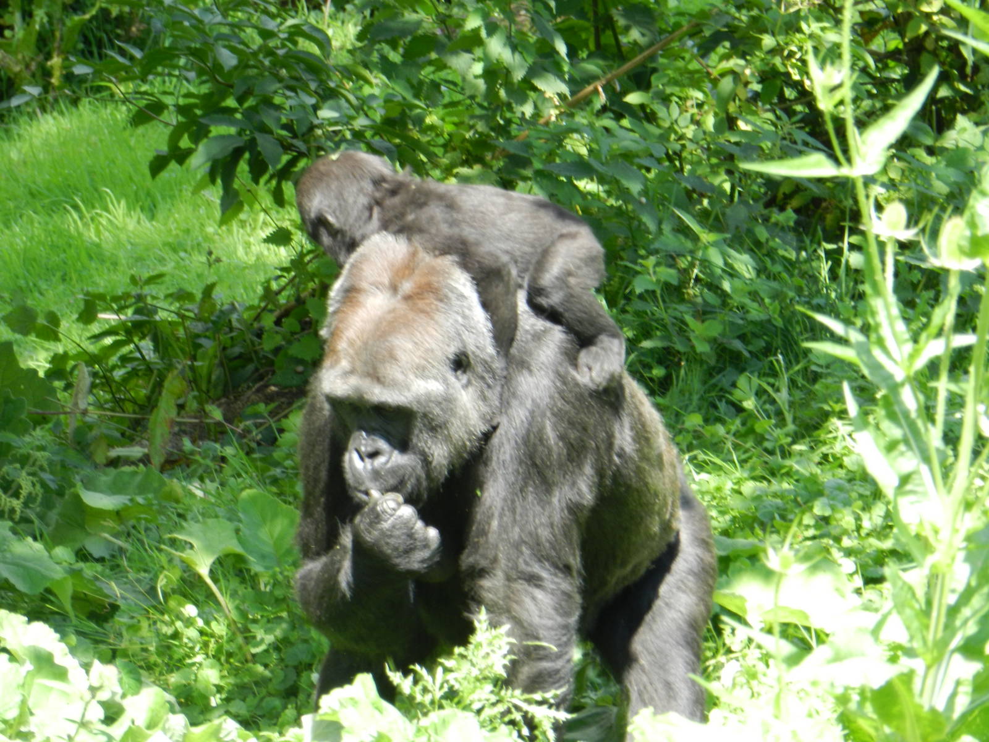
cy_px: 371
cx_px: 494
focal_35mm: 466
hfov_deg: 4.3
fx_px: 13314
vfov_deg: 3.2
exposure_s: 1/100
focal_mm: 82.9
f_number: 5.7
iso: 180
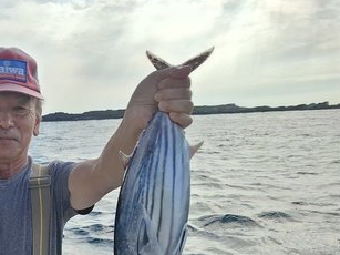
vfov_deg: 29.1
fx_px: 471
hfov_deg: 35.5
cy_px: 226
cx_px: -7
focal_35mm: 48
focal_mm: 5.54
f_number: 1.8
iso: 50
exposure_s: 1/1248
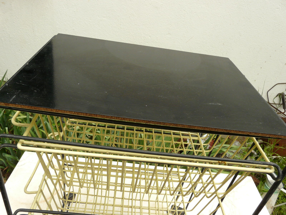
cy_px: 108
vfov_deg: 49.7
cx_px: 143
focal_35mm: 28
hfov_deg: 63.4
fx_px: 231
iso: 100
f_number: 4
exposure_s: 1/125
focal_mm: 4.6
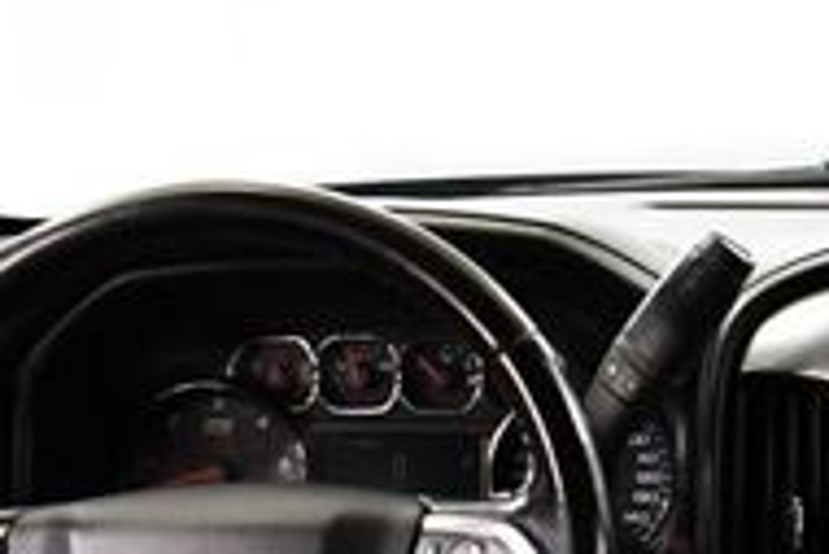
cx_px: 1152
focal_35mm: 121
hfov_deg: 15.8
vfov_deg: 11.3
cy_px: 441
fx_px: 2788
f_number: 3.5
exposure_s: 1/100
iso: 3200
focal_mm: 18
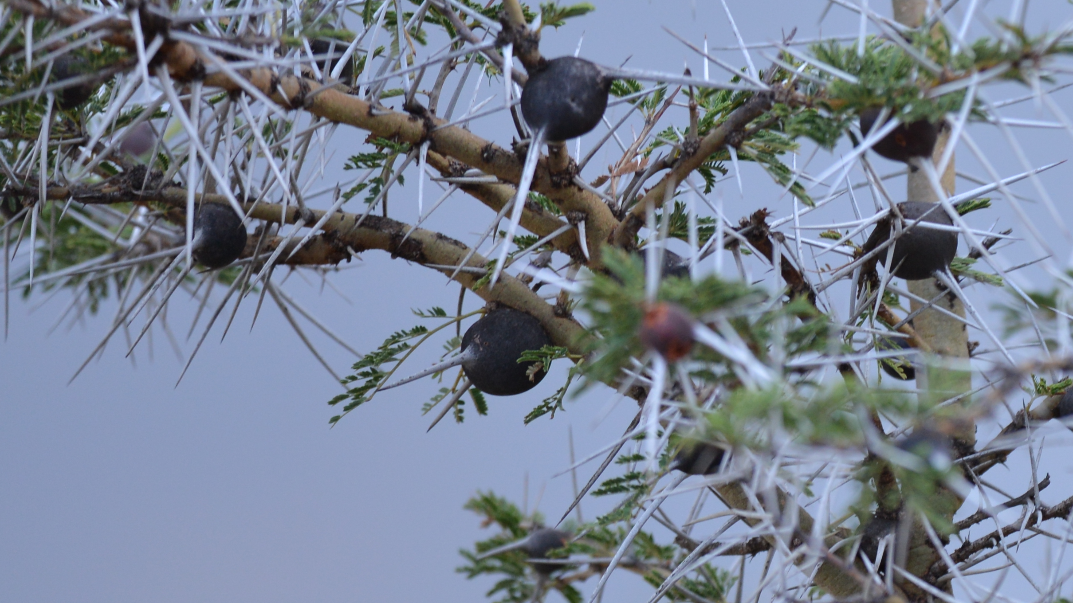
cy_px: 420
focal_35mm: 391
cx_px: 1285
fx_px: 11123
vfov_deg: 3.1
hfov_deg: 5.5
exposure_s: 1/400
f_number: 3
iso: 500
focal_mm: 150
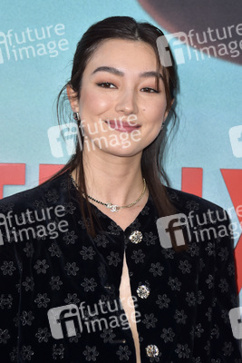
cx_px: 121
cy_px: 182
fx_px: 1259
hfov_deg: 11.0
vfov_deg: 16.4
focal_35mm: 125
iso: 500
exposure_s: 1/250
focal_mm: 125
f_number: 5.6
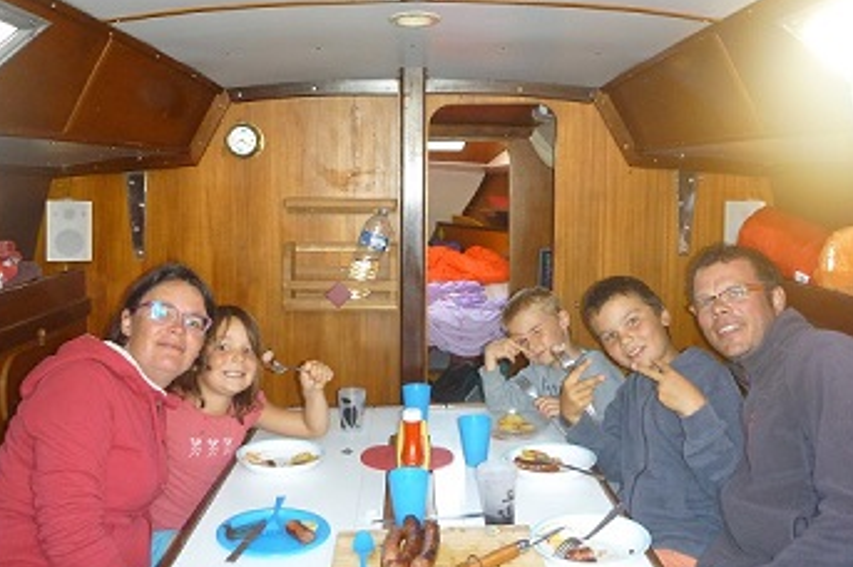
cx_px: 425
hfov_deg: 55.8
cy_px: 256
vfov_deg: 38.8
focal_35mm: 34
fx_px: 805
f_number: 3.3
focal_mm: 4.9
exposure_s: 1/30
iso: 320
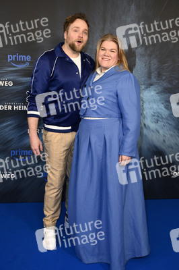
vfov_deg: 48.5
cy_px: 135
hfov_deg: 33.3
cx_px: 90
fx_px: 299
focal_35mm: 40
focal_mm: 40
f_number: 5.6
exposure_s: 1/250
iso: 1600
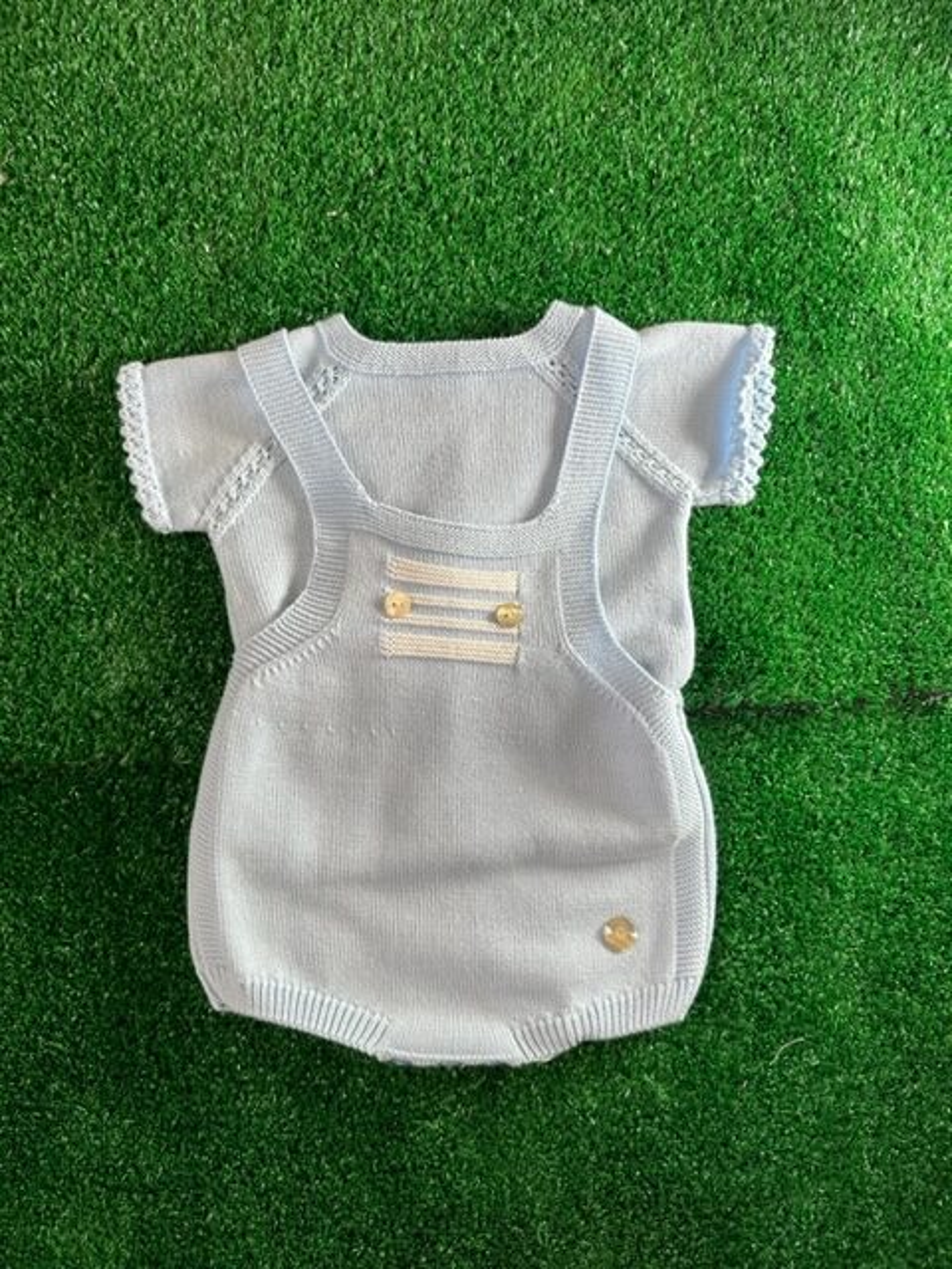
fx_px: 880
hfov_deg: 56.8
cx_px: 476
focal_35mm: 24
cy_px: 634
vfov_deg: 71.6
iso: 64
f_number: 1.78
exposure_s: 1/134
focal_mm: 6.86
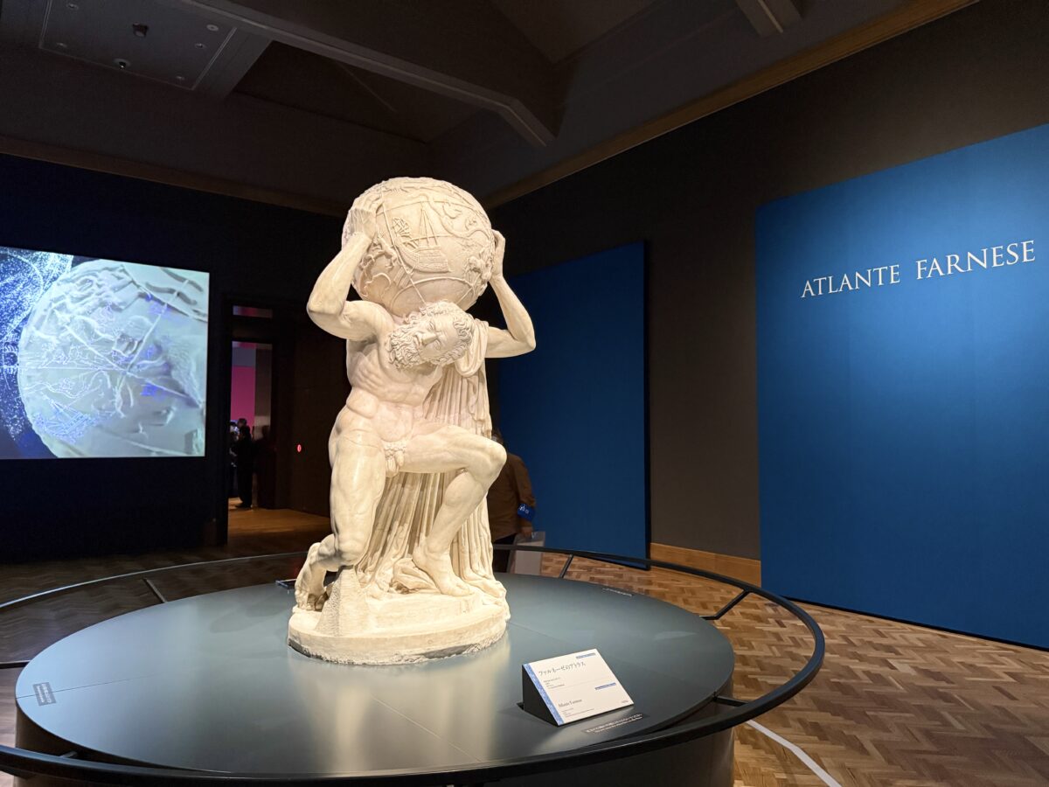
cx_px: 524
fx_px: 727
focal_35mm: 24
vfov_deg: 56.8
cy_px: 394
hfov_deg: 71.6
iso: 800
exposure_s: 1/40
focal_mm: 6.76
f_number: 1.78
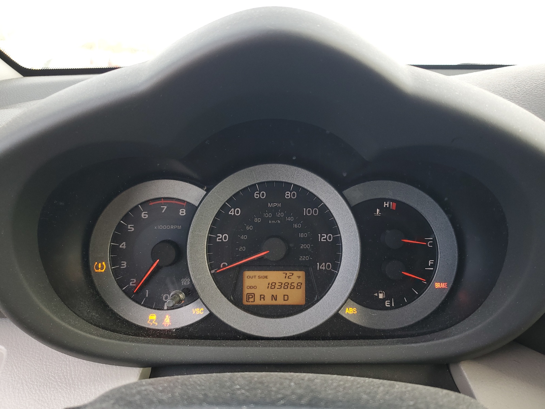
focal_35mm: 26
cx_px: 272
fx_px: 409
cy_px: 204
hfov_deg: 67.3
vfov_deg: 53.1
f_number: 1.5
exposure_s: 1/120
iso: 51
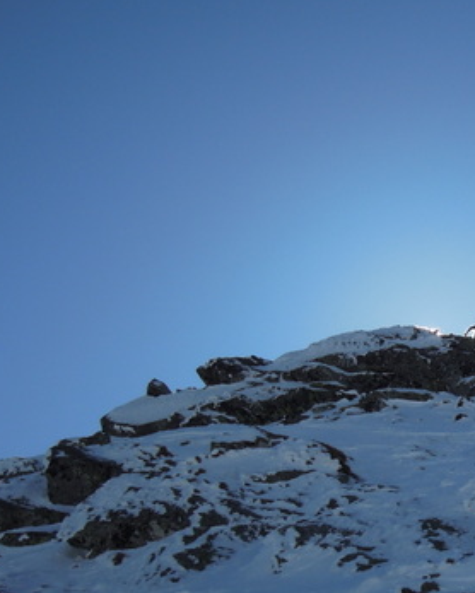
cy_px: 364
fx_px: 1580
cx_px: 468
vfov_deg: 21.2
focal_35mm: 90
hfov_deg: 16.8
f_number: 4.2
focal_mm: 9
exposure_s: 1/1600
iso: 160
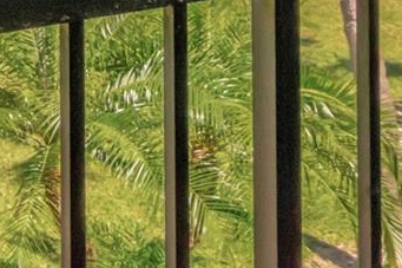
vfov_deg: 14.2
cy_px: -294
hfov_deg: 23.9
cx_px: -78
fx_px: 863
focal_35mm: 77
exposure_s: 1/640
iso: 640
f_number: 8
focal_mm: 11
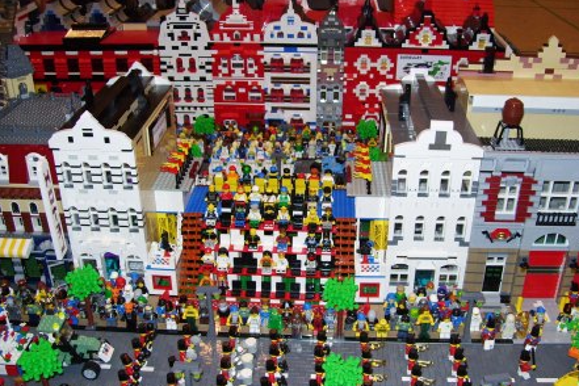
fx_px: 611
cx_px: 293
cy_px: 194
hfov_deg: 50.7
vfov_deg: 35.1
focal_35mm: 38
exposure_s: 1/60
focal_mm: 6
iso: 80
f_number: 2.7
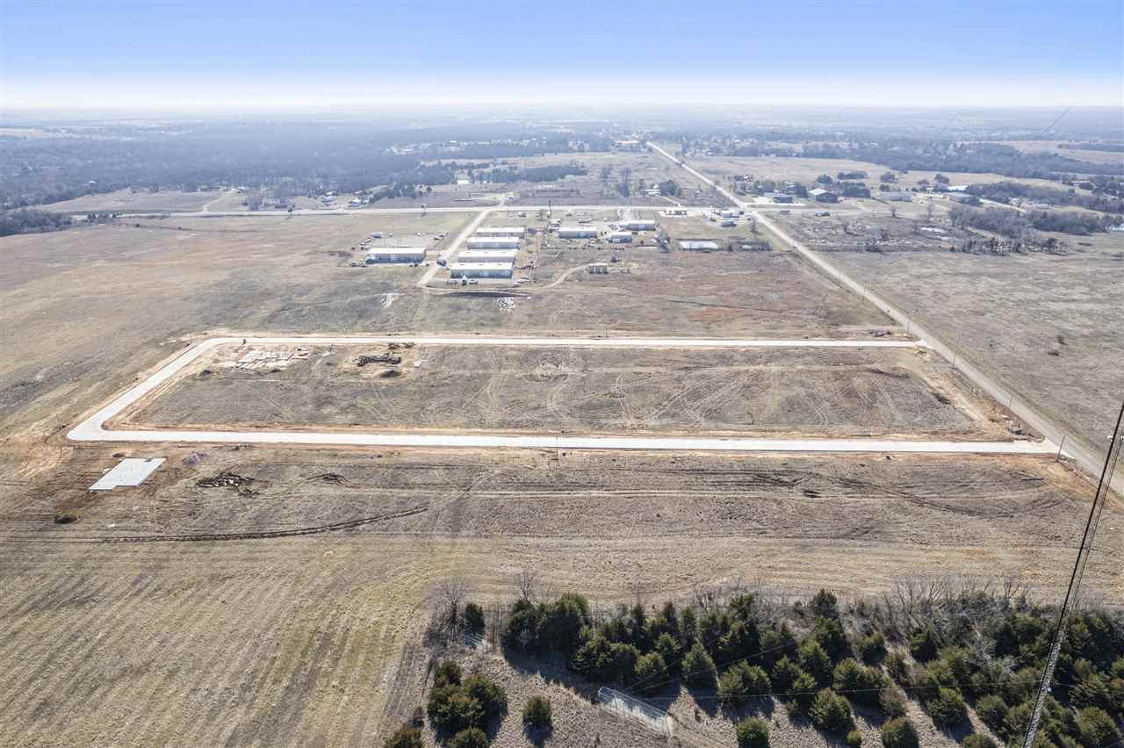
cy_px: 374
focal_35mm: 22
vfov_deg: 57.2
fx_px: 687
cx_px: 562
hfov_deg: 78.6
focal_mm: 8.38
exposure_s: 1/2000
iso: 150
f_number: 2.8
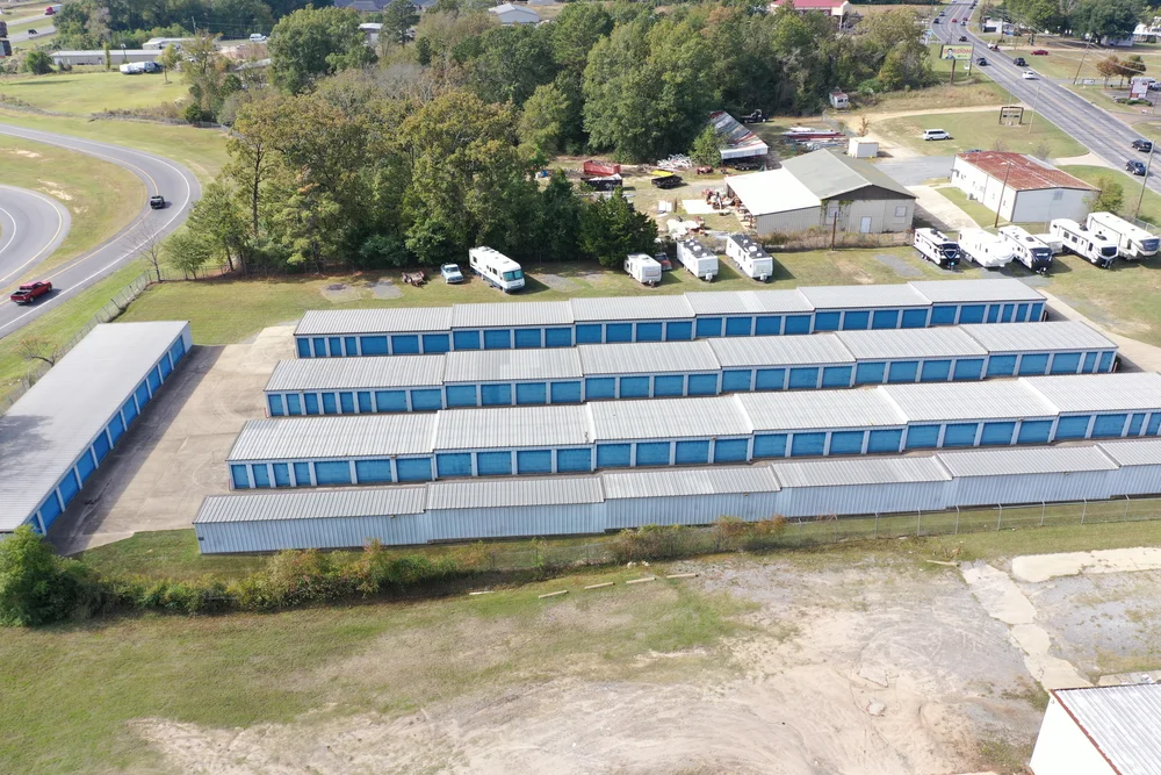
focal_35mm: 28
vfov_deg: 46.4
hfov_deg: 65.5
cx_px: 580
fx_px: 903
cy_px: 388
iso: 100
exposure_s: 1/240
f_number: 5
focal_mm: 10.26
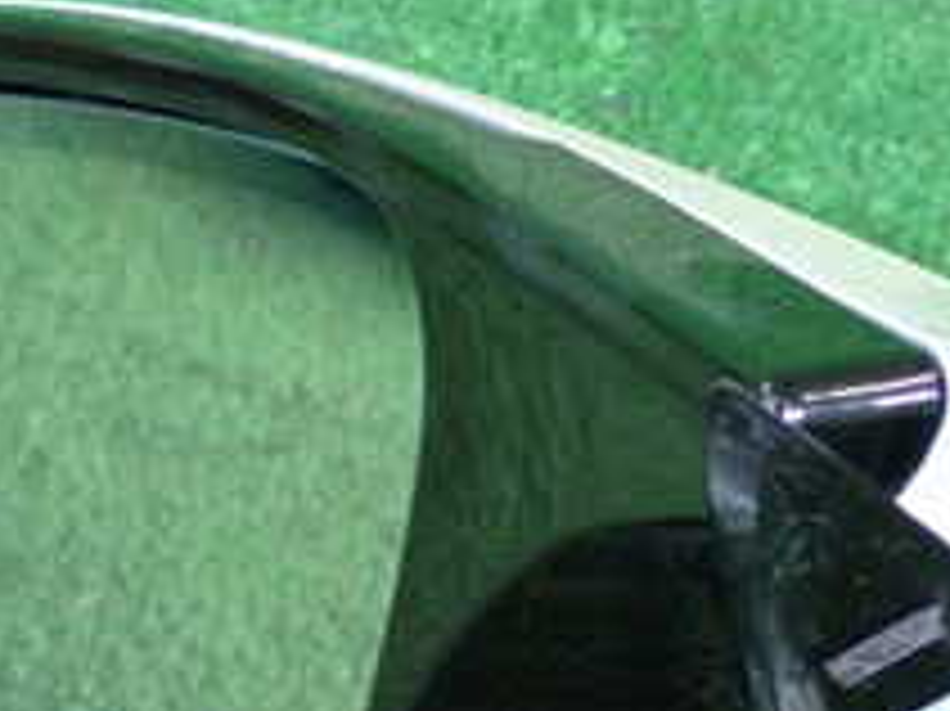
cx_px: 900
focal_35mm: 108
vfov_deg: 13.3
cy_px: 891
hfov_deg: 17.9
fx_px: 2962
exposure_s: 1/125
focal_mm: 6.83
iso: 1000
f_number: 2.7
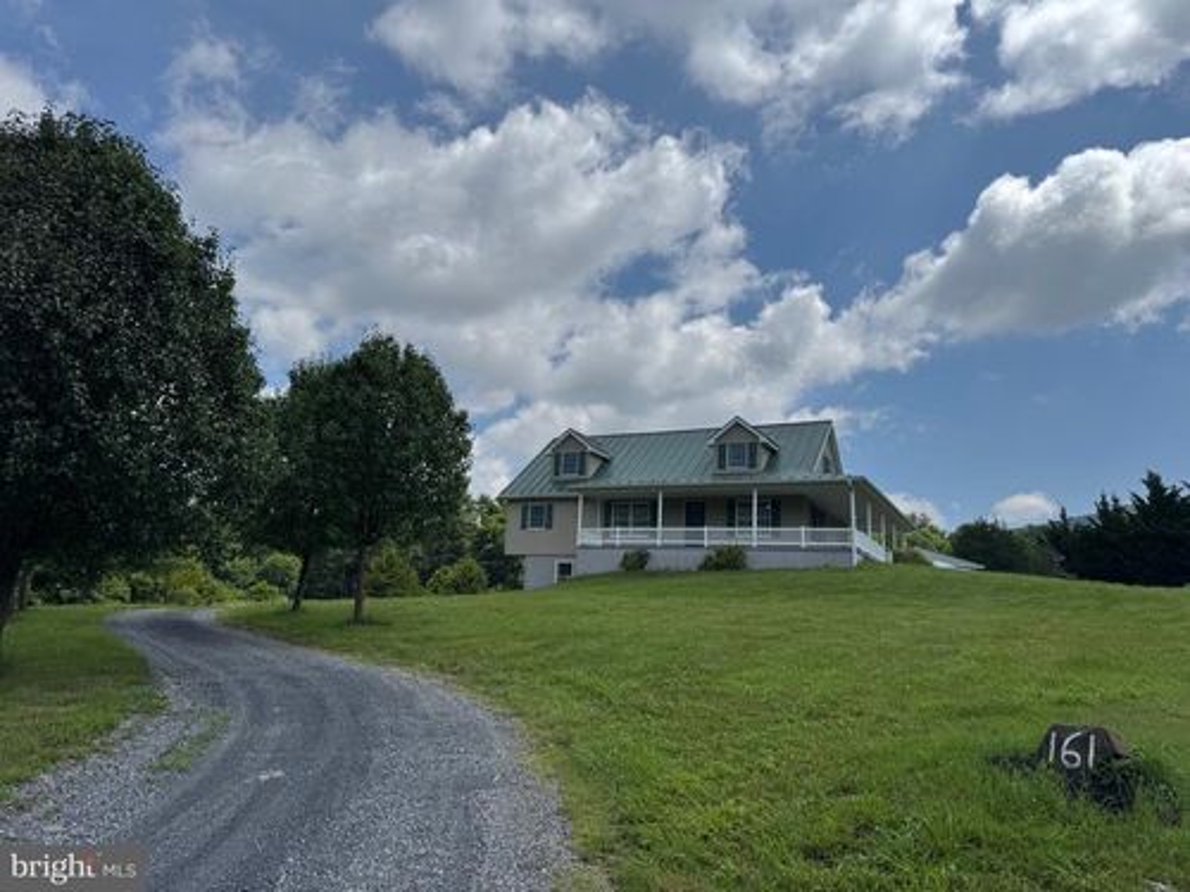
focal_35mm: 24
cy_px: 446
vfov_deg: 56.8
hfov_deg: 71.6
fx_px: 825
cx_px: 595
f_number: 1.78
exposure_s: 1/9009
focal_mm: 6.76
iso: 80
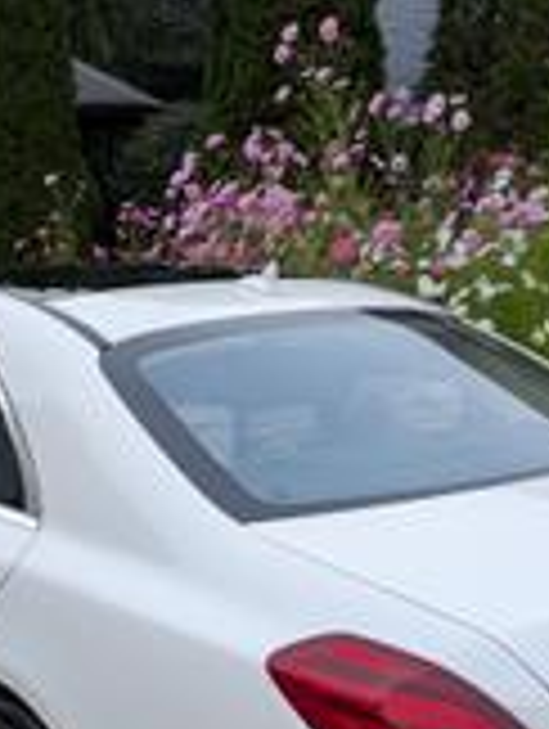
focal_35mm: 56
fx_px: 1181
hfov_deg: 25.5
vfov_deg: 32.9
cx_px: 74
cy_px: 626
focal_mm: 6.9
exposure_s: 1/108
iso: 107
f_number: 1.68
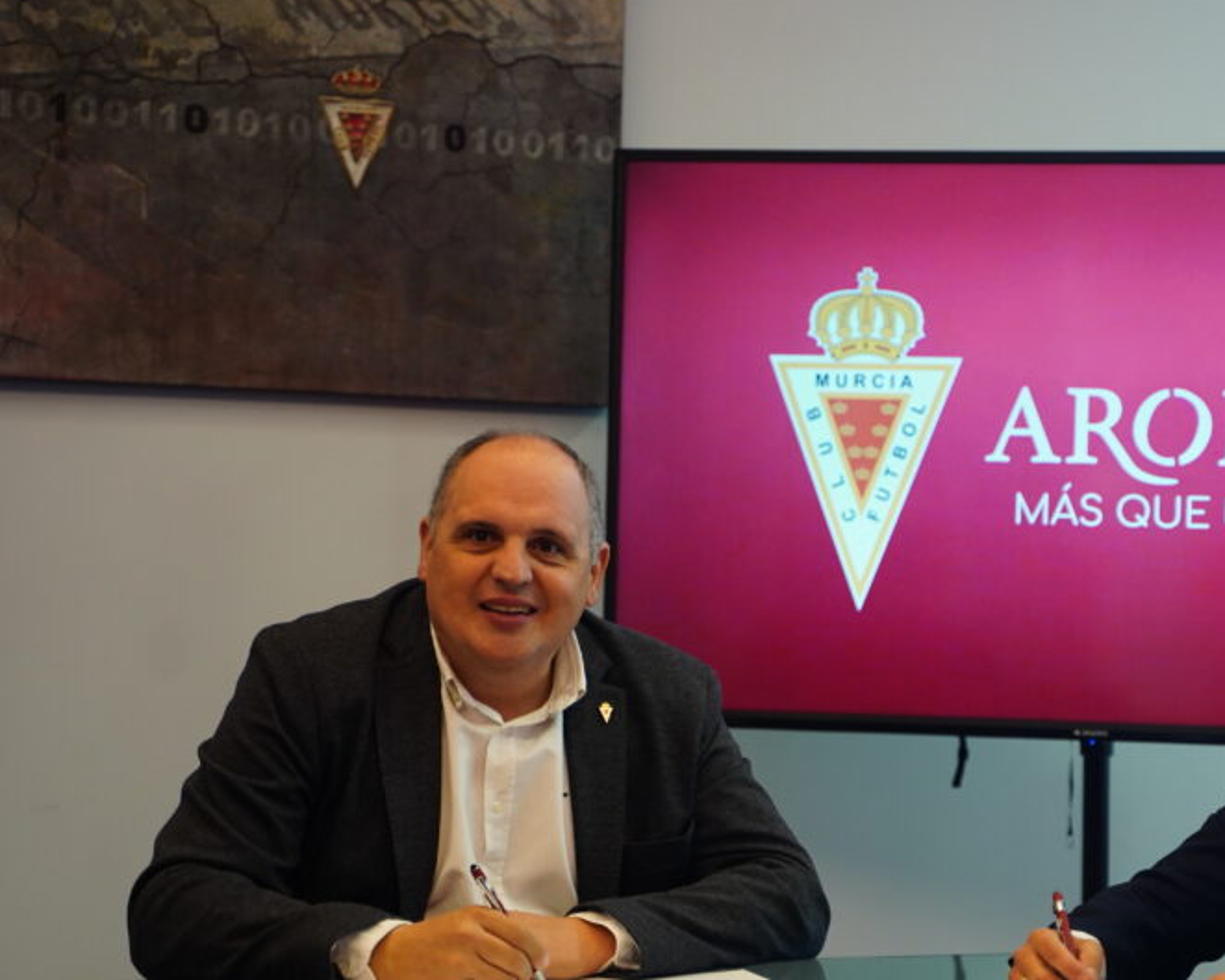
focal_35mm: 93
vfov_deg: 16.5
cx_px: 904
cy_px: 605
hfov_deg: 20.4
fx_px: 3372
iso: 1600
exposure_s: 1/320
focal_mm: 64
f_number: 2.8
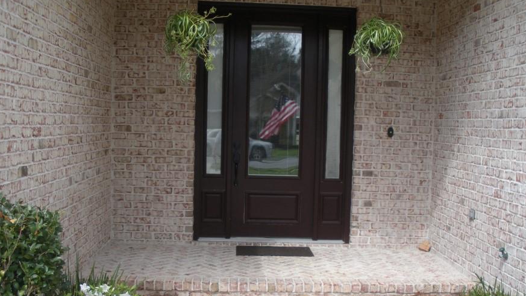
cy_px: 198
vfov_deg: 25.8
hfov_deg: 44.5
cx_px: 294
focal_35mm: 46
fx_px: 642
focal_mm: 6.3
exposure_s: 1/352
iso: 64
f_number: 3.5
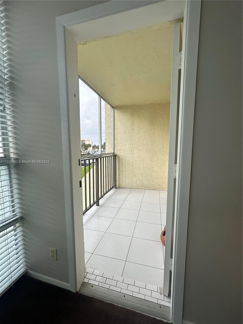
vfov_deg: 102.1
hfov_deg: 85.7
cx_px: 122
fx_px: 131
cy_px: 162
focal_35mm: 14
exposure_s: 1/139
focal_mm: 2.22
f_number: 2.2
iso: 40
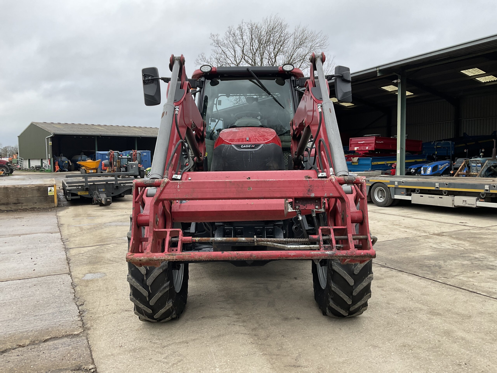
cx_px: 248
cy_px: 186
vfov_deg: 48.2
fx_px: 416
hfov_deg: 61.7
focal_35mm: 29
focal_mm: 3
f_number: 1.8
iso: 16
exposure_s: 1/635
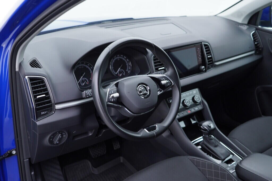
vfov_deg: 36.9
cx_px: 136
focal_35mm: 36
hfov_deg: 53.1
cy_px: 90
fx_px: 272
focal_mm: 24
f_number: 2.8
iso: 125
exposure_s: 1/40
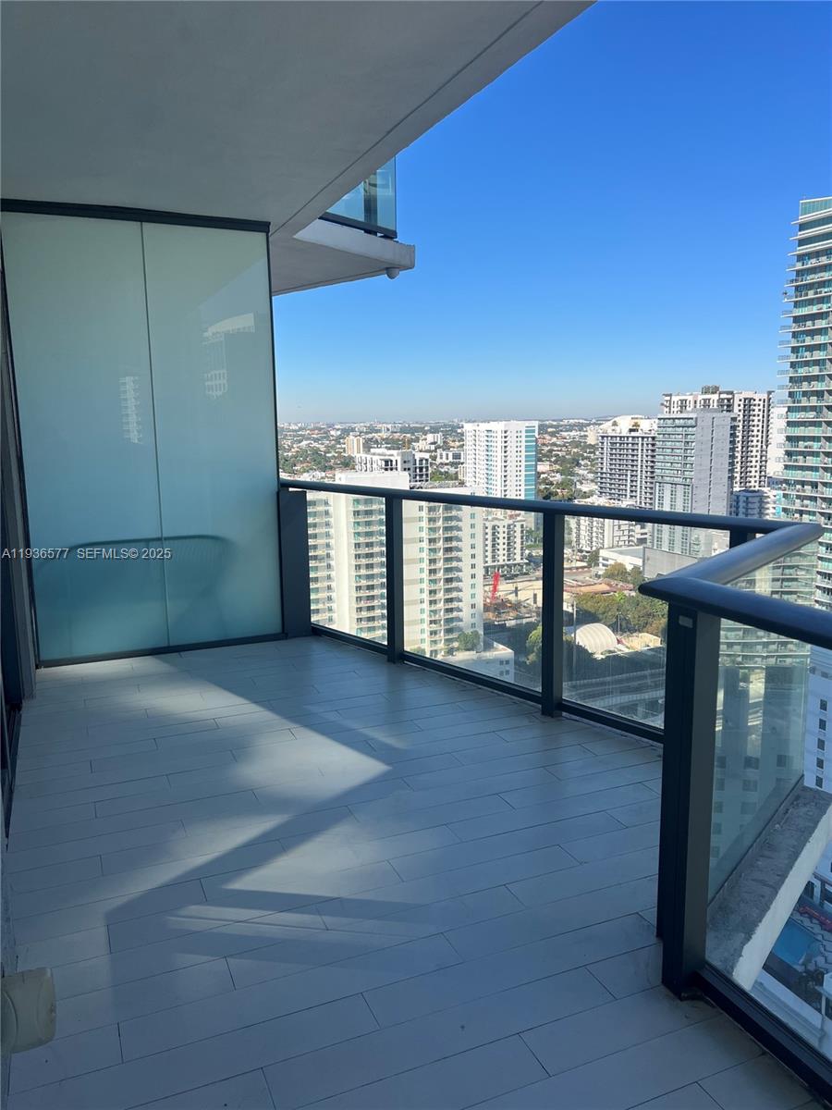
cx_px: 416
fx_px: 833
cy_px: 555
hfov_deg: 53.1
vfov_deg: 67.3
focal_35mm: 26
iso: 50
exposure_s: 1/4274
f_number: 1.5
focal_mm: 5.7
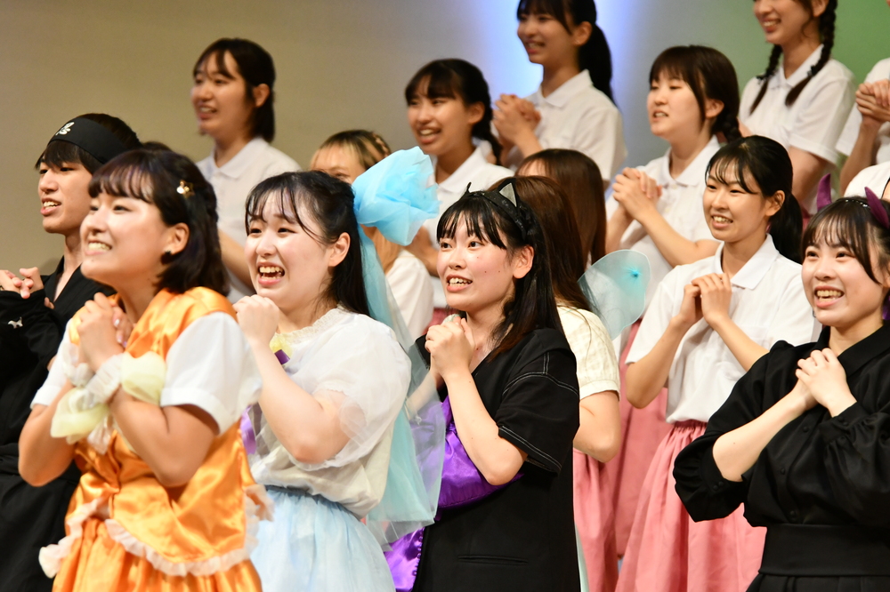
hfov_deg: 6.5
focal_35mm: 315
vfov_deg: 4.4
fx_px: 7784
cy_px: 296
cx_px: 445
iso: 2000
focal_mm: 210
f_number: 5.3
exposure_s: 1/320
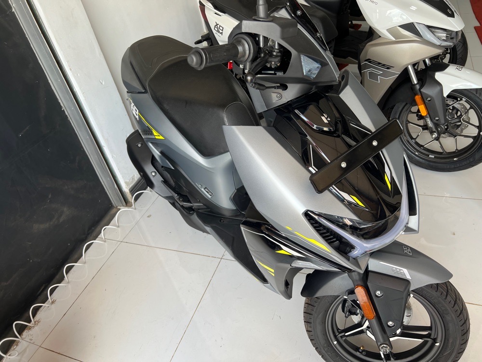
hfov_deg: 67.3
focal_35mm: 26
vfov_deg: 53.1
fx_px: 362
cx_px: 241
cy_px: 181
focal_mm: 5.7
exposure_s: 1/121
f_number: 1.5
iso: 50
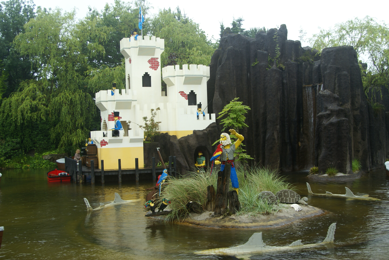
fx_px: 454
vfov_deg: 32.0
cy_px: 130
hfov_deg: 46.4
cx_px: 194
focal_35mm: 42
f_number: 5.6
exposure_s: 1/60
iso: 100
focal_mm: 28
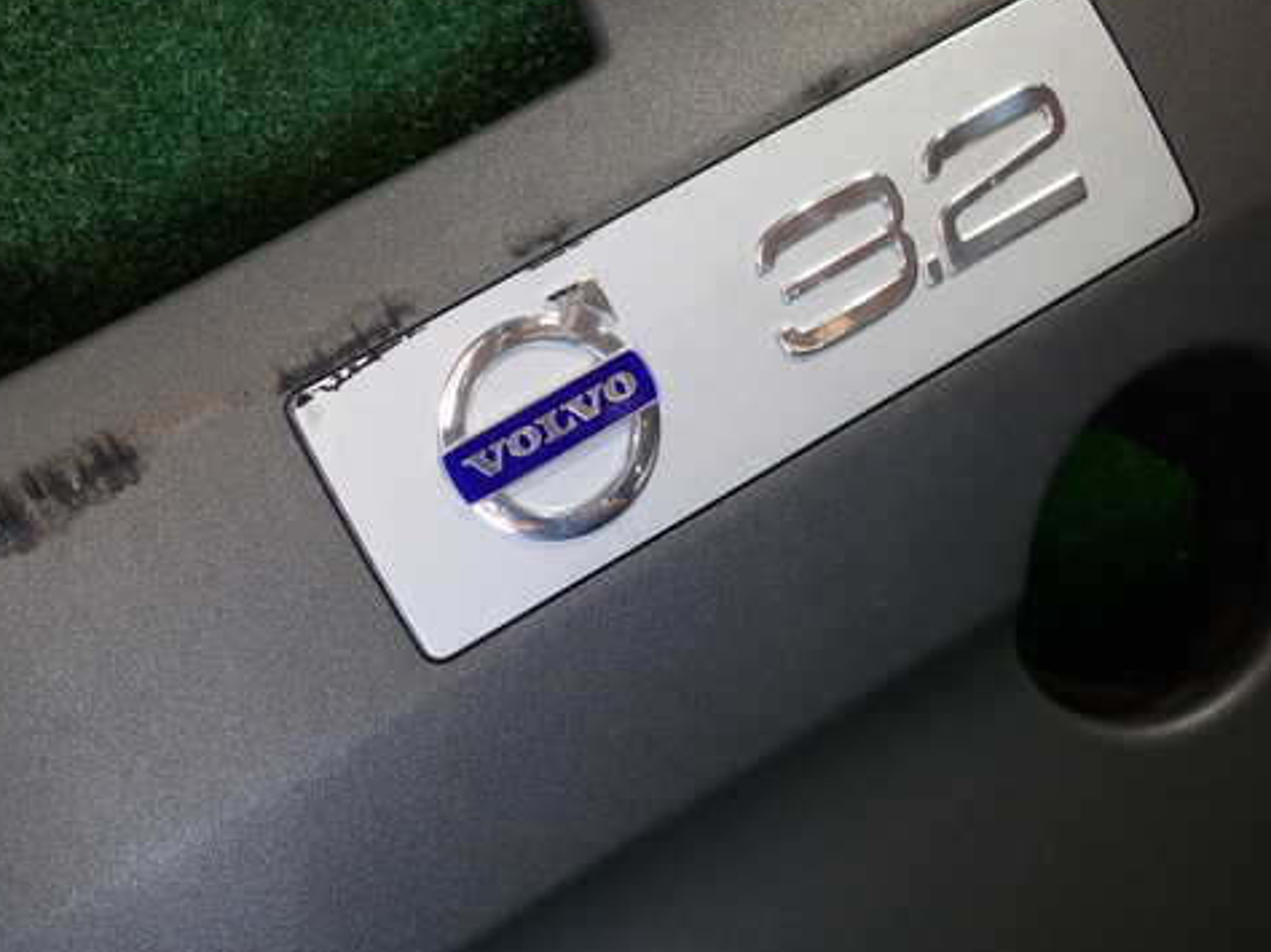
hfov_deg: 48.5
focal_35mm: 38
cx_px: 469
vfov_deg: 37.7
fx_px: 1395
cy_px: 459
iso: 160
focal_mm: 5.4
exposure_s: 1/60
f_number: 2.3
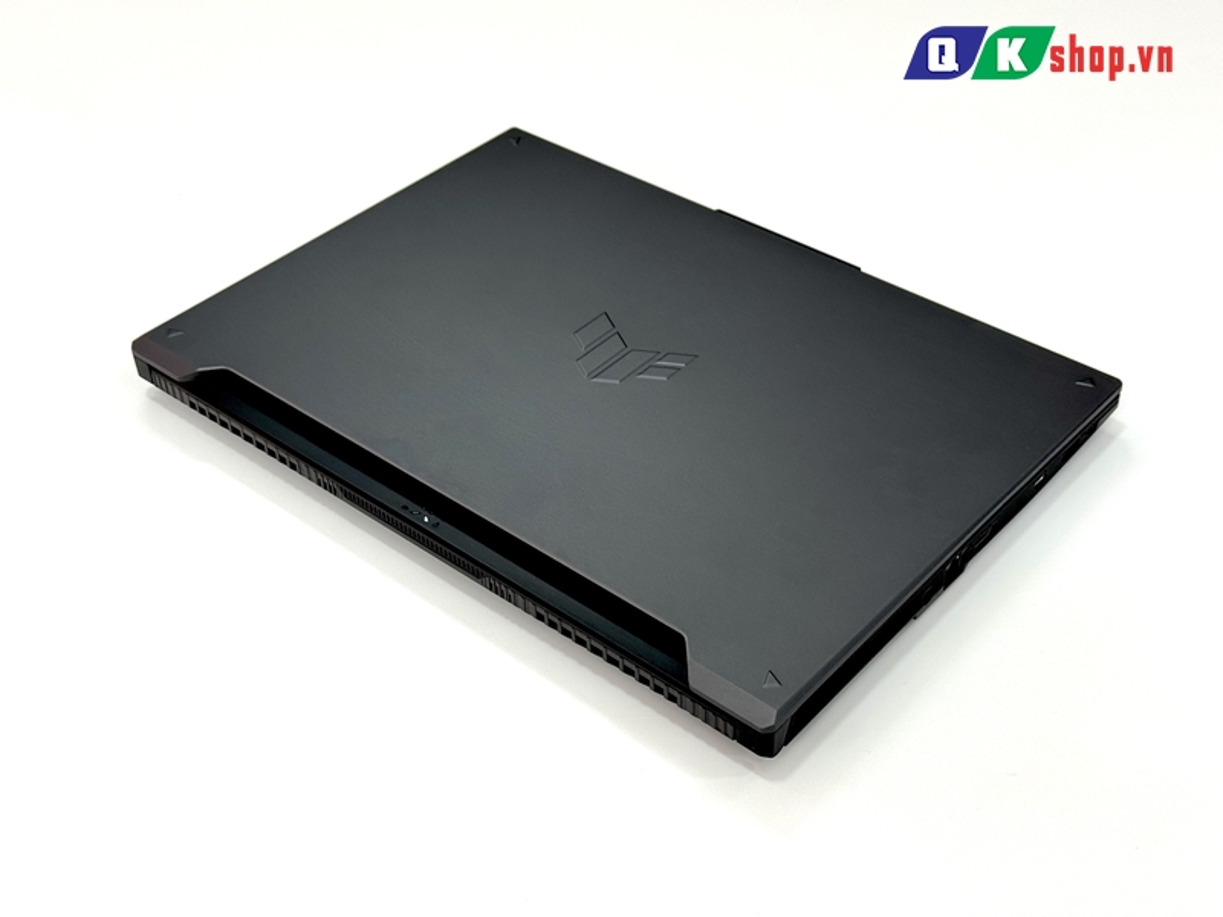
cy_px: 458
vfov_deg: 30.3
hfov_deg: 39.7
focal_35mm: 48
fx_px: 1696
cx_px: 612
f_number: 1.78
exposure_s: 1/121
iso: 64
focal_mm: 6.76
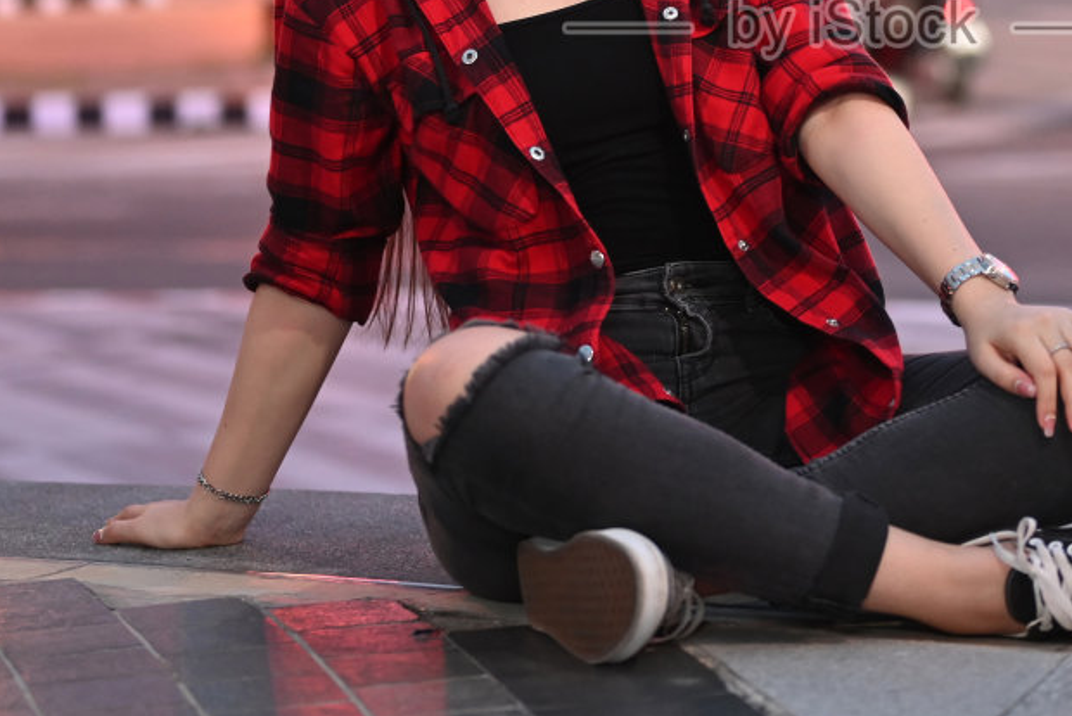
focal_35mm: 129
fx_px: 3843
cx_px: 851
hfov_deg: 15.8
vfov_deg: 10.5
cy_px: -56
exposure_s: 1/60
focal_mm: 50
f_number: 1.8
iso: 640
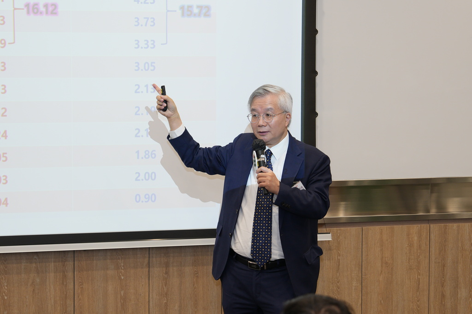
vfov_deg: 13.0
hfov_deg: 19.5
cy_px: 157
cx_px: 236
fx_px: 1377
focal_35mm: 105
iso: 250
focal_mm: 70
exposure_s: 1/100
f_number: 2.8
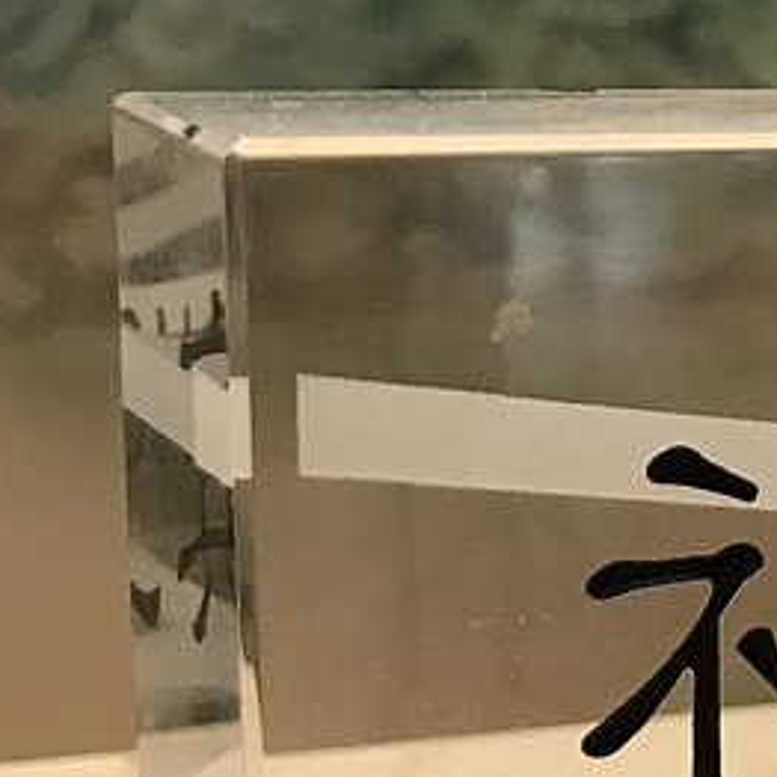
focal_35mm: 121
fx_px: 3073
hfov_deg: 12.3
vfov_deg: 14.4
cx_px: 1673
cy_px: 489
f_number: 1.8
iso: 50
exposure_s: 1/17
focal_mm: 3.99
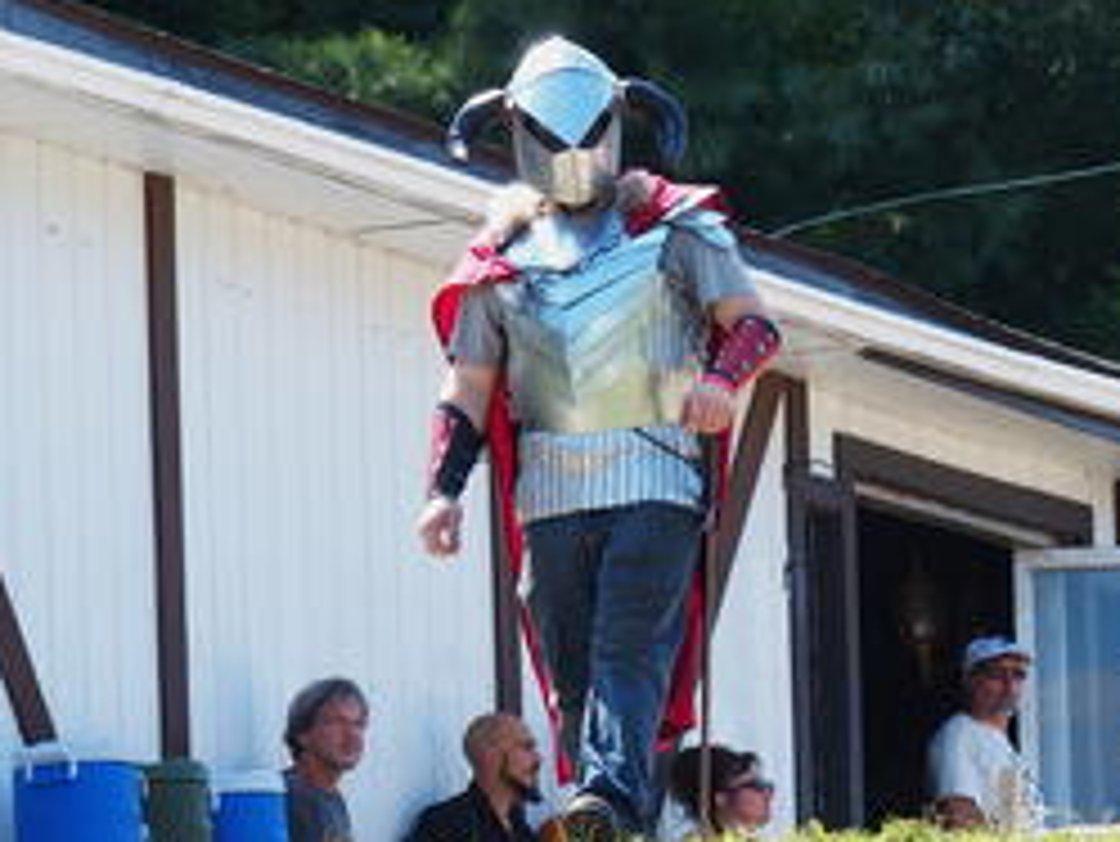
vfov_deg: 4.5
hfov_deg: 6.0
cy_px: 144
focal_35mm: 329
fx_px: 10650
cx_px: 472
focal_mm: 38.6
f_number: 5.6
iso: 200
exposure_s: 1/320
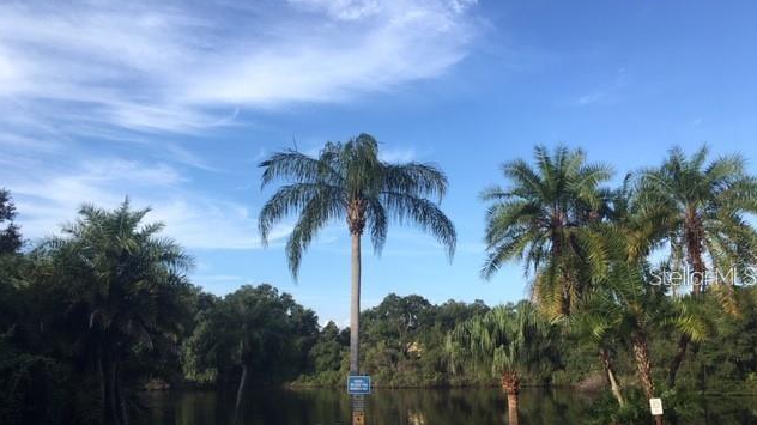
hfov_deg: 61.0
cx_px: 378
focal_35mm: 32
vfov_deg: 36.3
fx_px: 642
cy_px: 275
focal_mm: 4.15
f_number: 2.2
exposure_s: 1/827
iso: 25
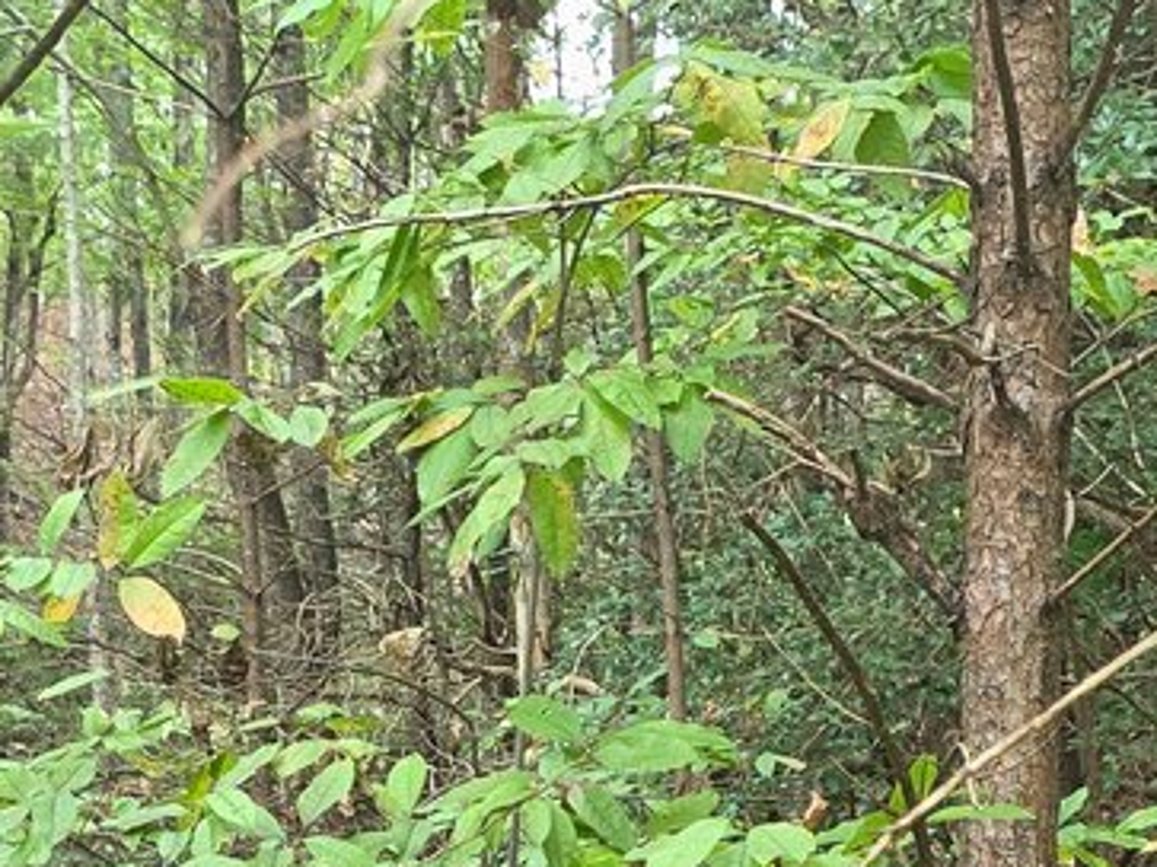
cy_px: 1130
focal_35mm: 96
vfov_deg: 14.7
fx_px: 3208
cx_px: 575
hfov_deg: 20.4
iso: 250
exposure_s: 1/120
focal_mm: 6.3
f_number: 1.7
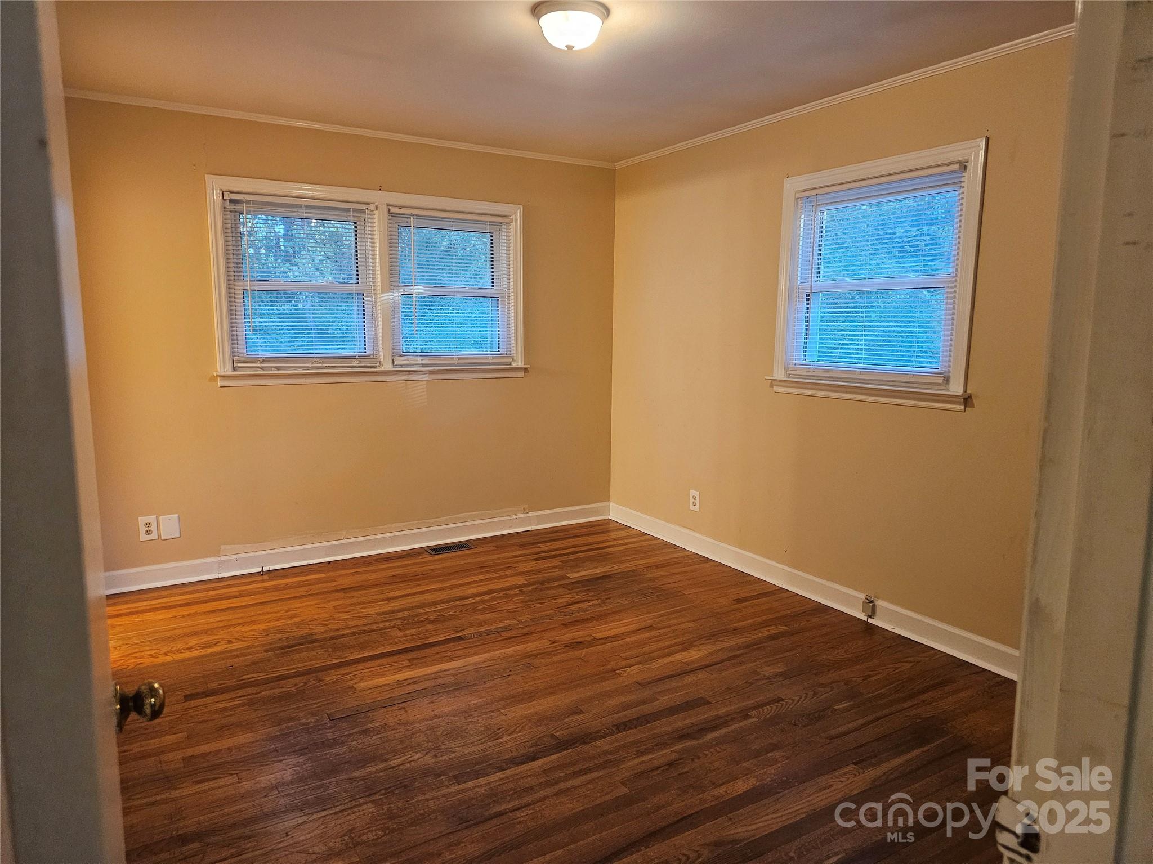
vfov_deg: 58.9
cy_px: 432
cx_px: 576
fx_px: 766
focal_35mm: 23
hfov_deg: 73.9
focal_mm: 6.3
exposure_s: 1/120
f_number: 1.7
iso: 800
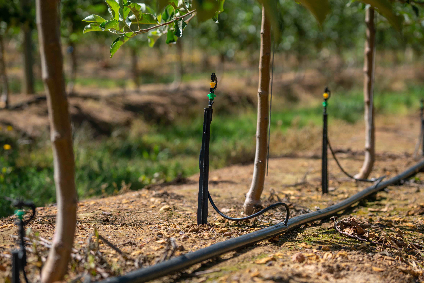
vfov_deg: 13.6
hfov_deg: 20.2
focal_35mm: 101
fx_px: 1190
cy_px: 142
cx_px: 212
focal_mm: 101
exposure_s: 1/1250
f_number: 4.5
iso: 200
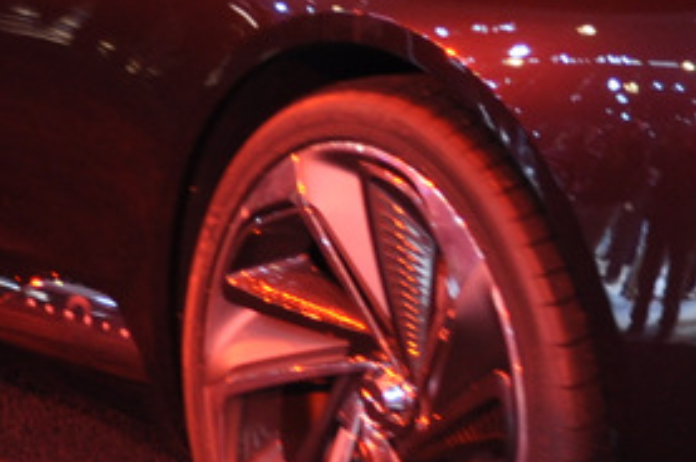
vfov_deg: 8.1
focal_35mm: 169
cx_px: 457
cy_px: 1
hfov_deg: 12.2
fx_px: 3263
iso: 400
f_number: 4.5
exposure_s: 1/20
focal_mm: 26
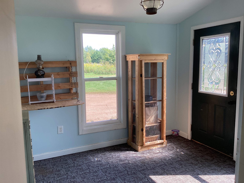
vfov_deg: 45.4
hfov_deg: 58.4
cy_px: 92
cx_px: 122
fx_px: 219
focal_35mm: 31
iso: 40
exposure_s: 1/120
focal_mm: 3.3
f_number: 2.4
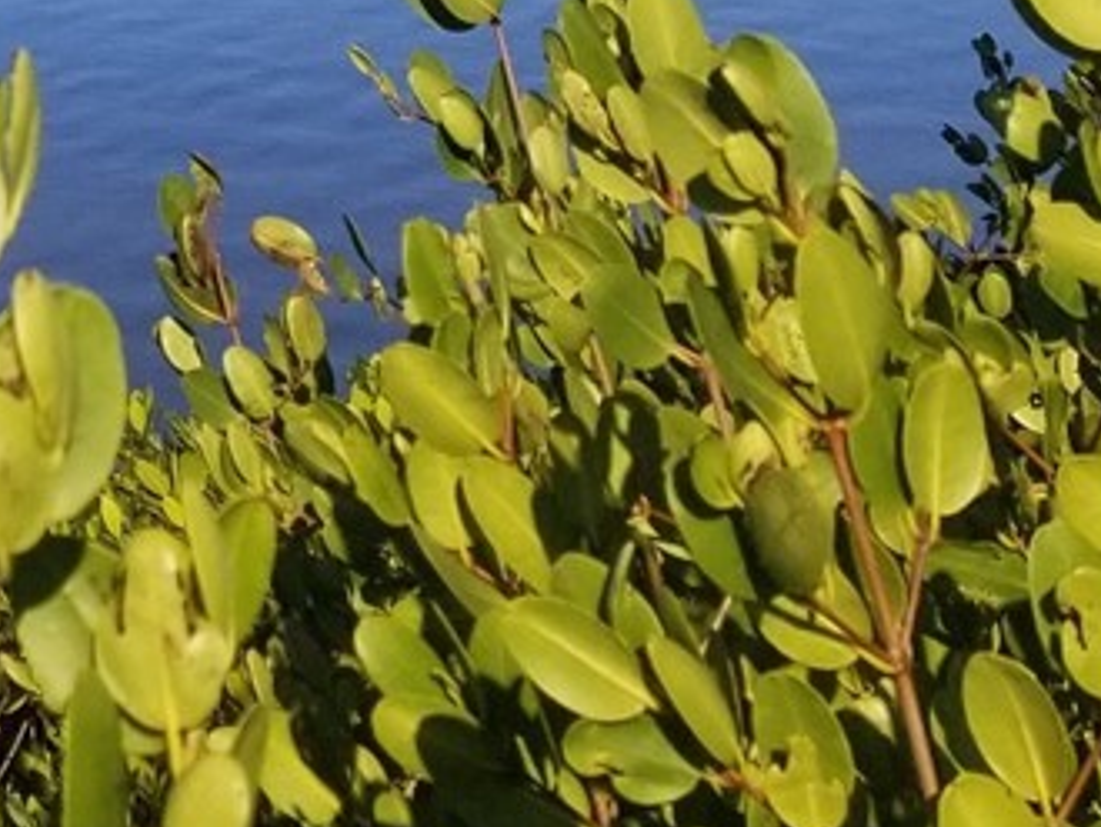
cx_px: -924
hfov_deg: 13.8
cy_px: -760
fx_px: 4010
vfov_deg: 10.9
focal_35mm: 126
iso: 50
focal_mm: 4.25
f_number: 1.7
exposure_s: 1/3280
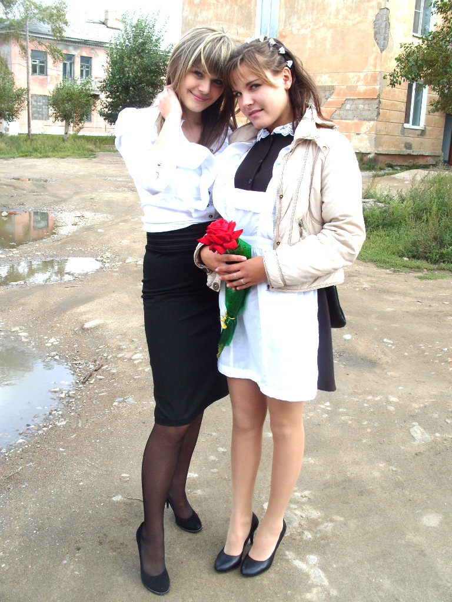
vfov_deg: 52.6
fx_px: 609
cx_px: 226
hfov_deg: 40.7
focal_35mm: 35
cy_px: 301
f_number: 5.3
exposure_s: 1/250
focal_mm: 7.8
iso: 80
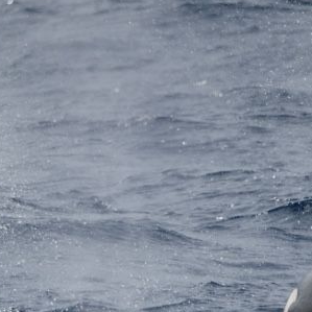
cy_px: 275
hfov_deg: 1.5
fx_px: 11584
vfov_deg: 1.5
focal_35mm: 1136
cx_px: 102
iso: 720
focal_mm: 500
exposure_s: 1/8000
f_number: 6.3
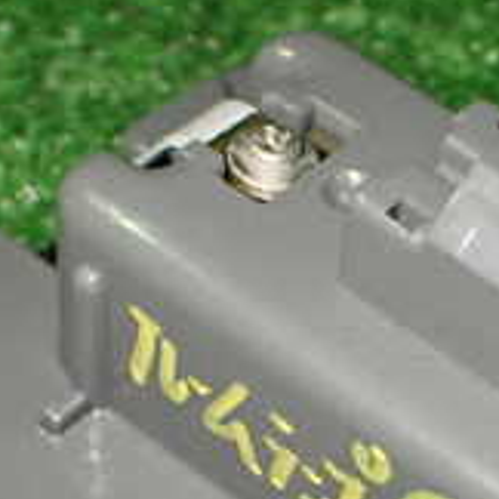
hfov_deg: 17.5
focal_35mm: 98
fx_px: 1598
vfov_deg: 17.3
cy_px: 502
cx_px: 447
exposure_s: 1/125
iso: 800
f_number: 2.3
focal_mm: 5.4
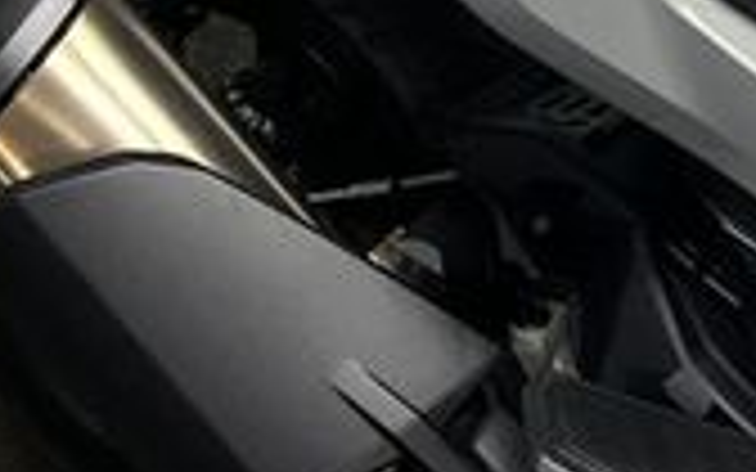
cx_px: 1022
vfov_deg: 11.6
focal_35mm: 105
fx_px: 2163
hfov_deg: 18.3
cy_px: -364
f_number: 1.6
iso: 125
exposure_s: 1/100
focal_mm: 5.1
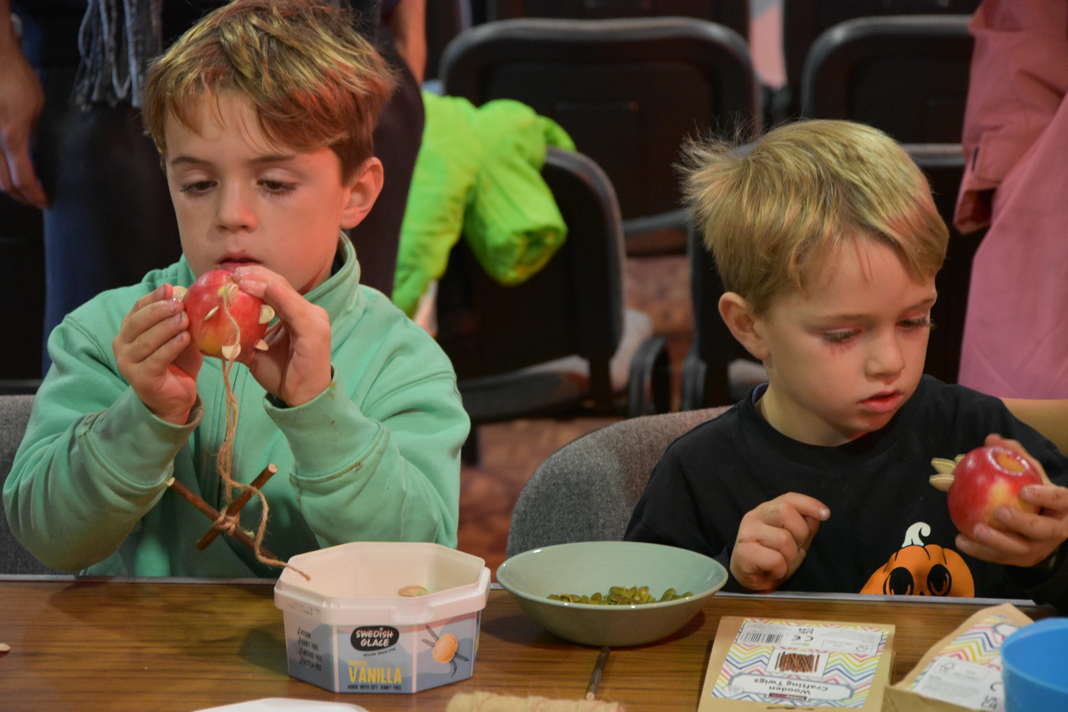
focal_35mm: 128
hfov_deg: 16.1
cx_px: 534
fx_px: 3782
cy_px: 356
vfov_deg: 10.8
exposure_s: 1/60
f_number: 5.6
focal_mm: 85
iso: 3600
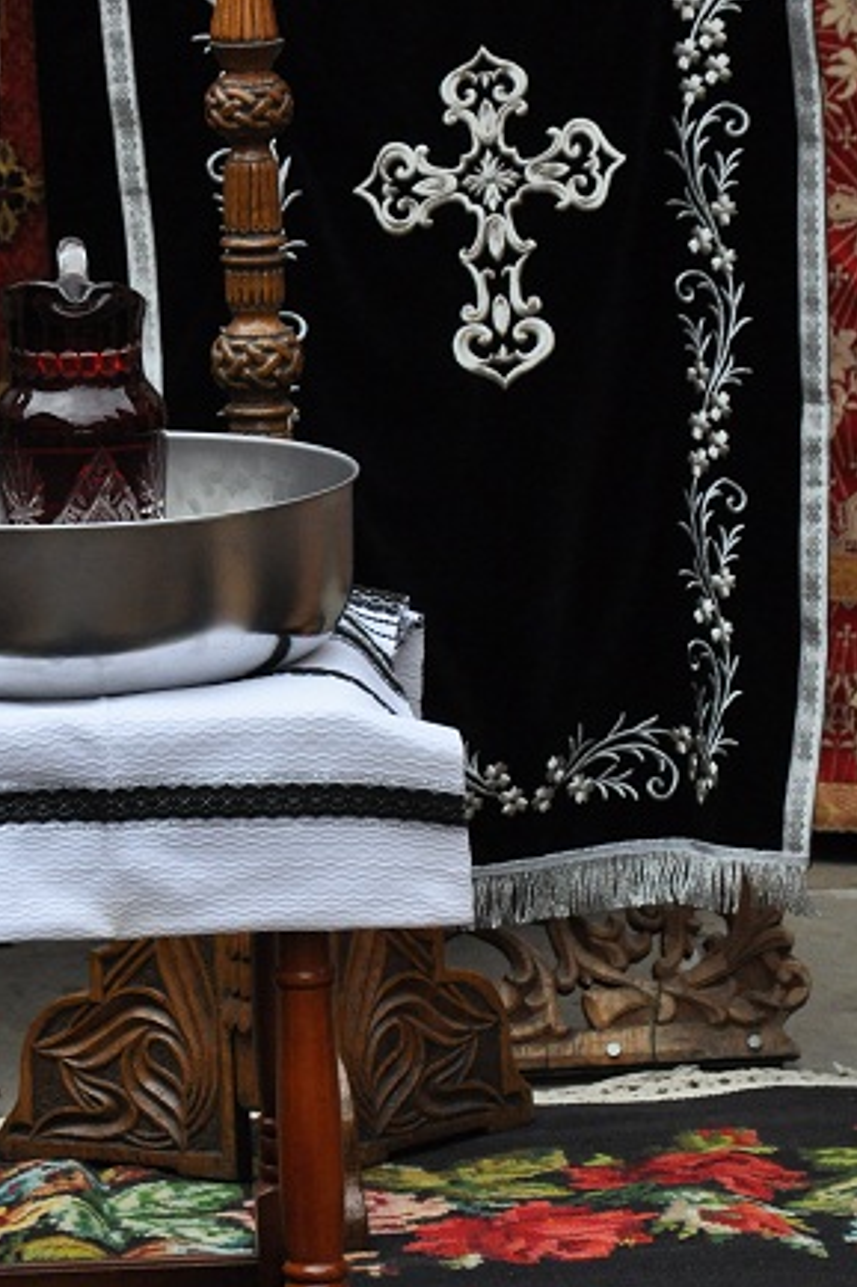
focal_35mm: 273
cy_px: 750
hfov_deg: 5.0
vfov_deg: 7.6
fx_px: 9751
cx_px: 157
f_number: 8
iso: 1250
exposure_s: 1/3200
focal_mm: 105
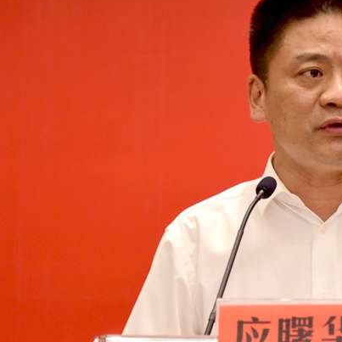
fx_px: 3018
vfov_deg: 6.5
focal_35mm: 270
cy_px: 161
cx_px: 339
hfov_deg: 6.5
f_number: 5.6
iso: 800
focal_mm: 160
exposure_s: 1/50
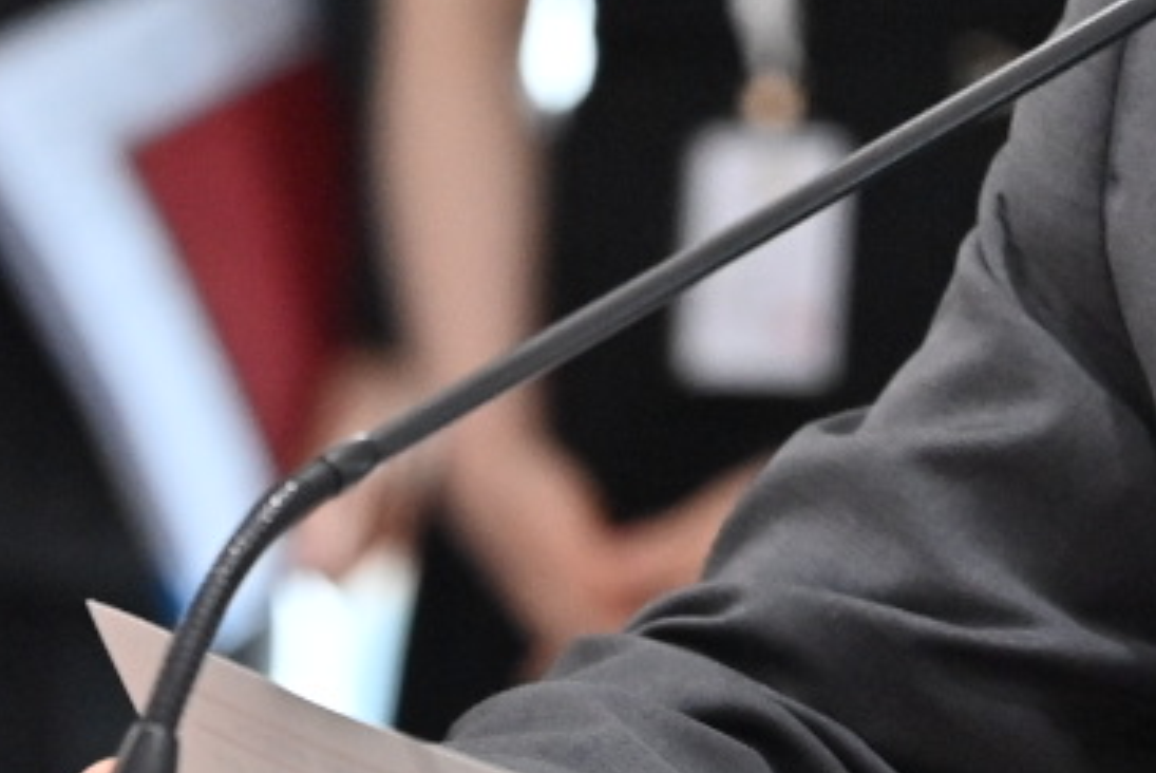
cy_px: -241
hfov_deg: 3.1
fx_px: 21370
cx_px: 675
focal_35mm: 665
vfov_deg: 2.1
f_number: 5
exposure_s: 1/320
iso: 2500
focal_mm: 150
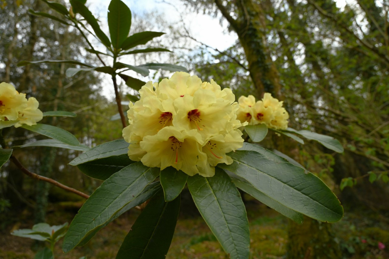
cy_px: 130
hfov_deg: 73.8
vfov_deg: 53.1
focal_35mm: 24
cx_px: 194
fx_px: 259
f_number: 6.3
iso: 100
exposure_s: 1/125
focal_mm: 24
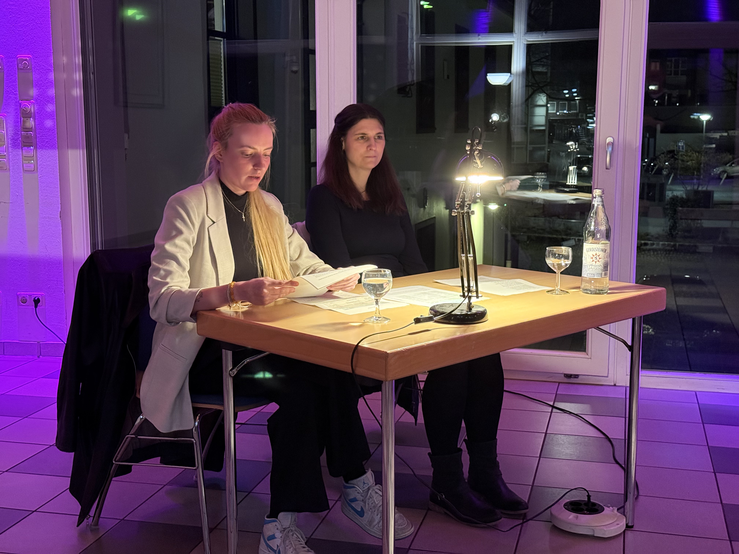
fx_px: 1025
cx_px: 370
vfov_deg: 30.3
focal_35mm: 48
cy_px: 277
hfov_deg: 39.7
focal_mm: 6.76
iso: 500
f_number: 1.78
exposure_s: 1/25
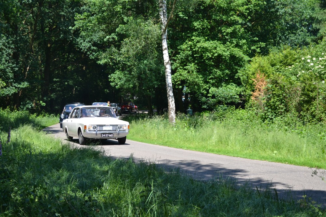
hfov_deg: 29.2
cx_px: 163
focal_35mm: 69
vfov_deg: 19.7
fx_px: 625
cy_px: 108
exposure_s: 1/160
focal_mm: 46
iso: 100
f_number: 6.3
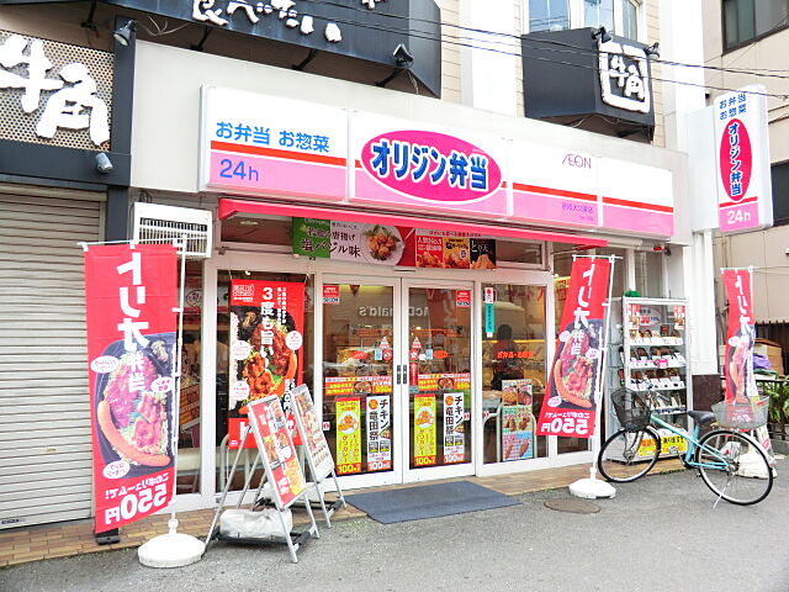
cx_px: 394
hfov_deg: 61.7
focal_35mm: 29
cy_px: 296
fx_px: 661
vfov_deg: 48.2
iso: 80
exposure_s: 1/160
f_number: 3.5
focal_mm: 5.2
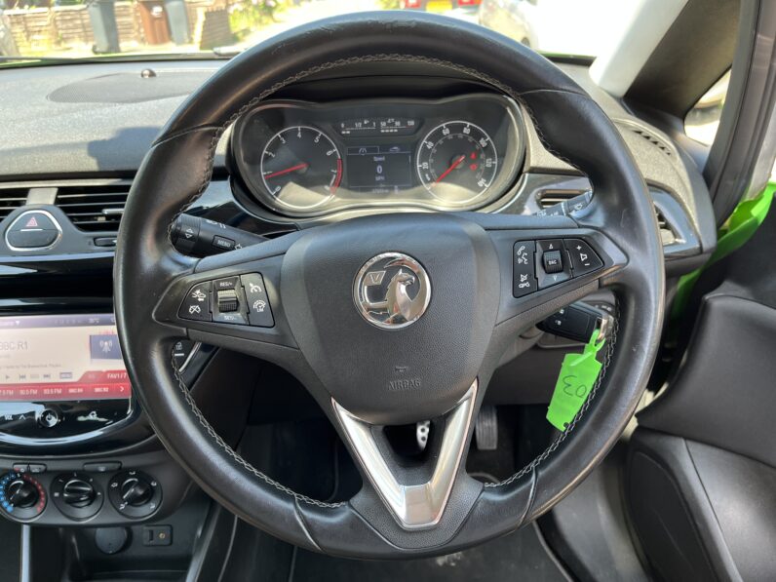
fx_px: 583
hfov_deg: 67.3
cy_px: 291
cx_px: 388
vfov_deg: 53.1
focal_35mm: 26
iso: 64
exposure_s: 1/122
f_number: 1.6
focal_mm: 5.1
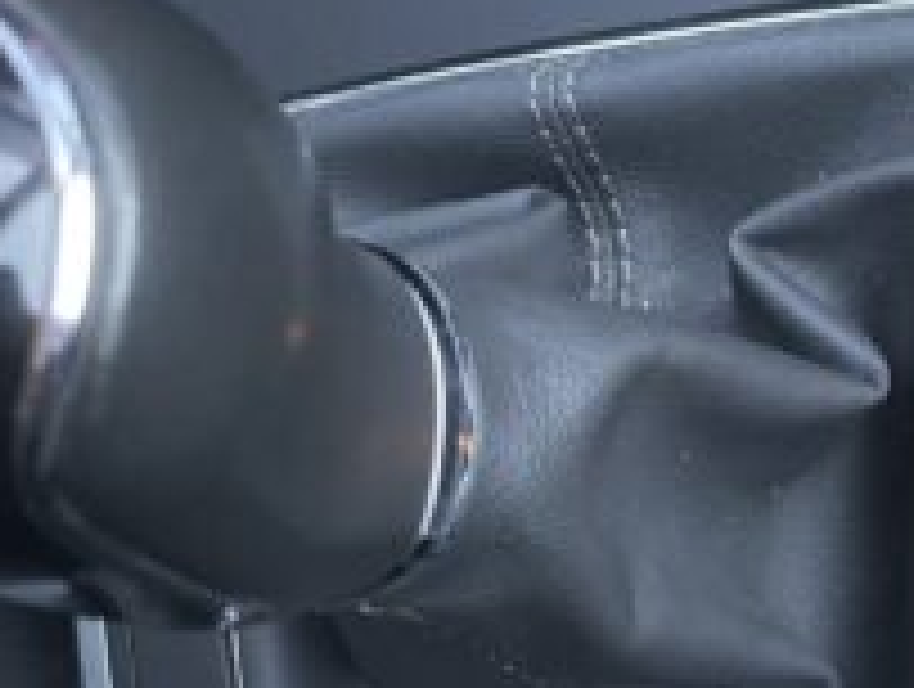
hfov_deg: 40.0
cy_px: 369
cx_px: 693
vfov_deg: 31.6
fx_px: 1217
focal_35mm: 46
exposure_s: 1/29
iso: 500
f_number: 1.6
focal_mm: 4.2
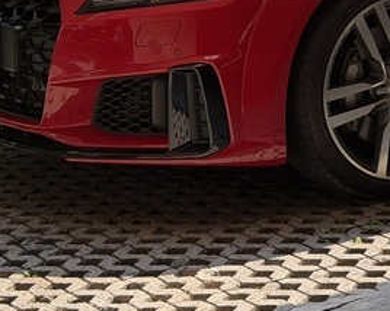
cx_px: 486
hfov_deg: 13.3
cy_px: -103
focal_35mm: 140
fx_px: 1615
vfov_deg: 10.7
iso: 80
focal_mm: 6.76
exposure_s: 1/906
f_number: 1.78
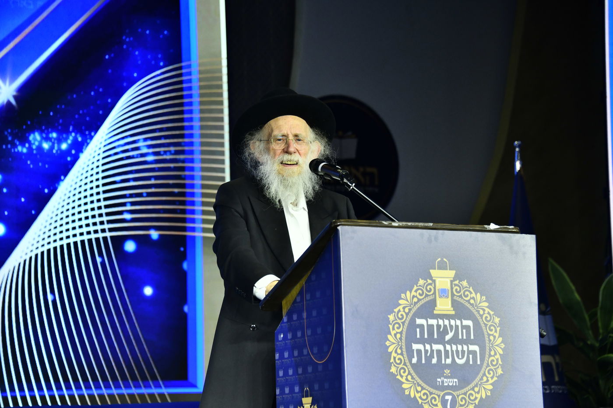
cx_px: 306
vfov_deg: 11.0
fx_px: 2128
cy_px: 204
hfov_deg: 16.4
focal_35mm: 125
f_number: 5.6
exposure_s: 1/200
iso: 1250
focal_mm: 125
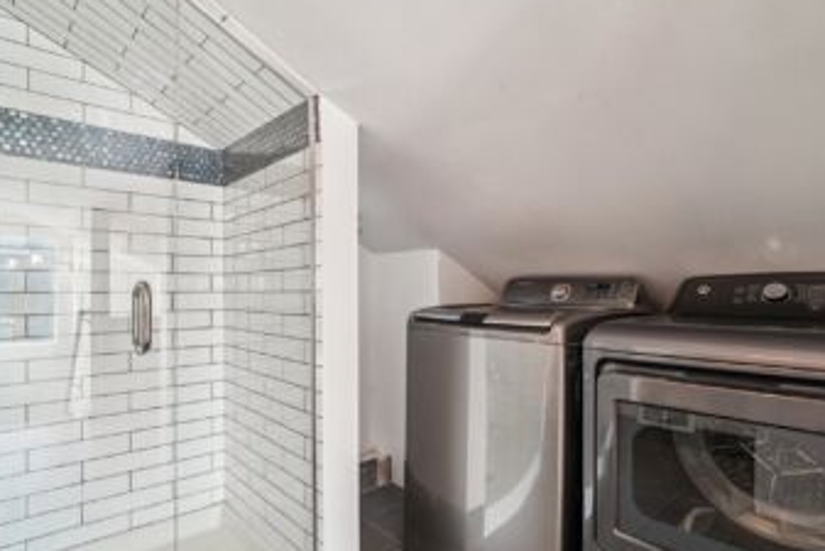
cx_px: 421
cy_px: 298
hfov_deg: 86.9
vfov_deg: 64.5
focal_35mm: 19
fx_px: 436
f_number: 8
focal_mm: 16
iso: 1600
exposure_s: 1/25
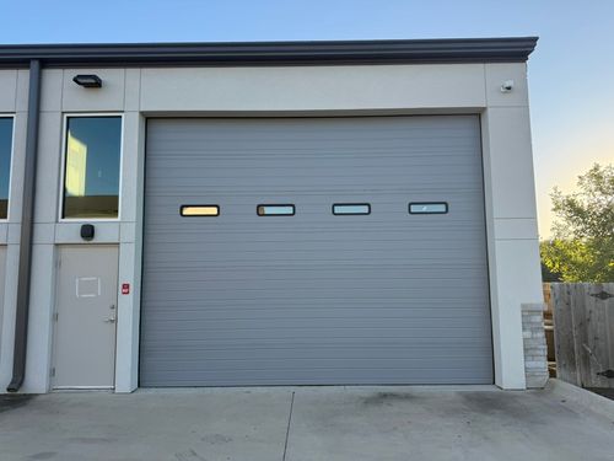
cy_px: 230
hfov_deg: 71.6
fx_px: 426
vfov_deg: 56.8
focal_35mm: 24
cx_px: 307
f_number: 1.78
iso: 100
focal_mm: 6.76
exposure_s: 1/1192
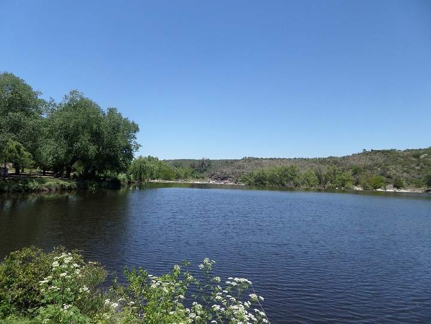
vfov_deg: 56.8
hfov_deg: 71.6
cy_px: 162
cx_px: 216
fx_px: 299
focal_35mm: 24
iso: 80
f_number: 3.1
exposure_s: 1/1000
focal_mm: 4.3
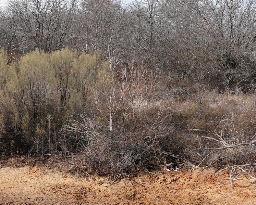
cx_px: 87
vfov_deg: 16.5
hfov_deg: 20.5
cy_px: 132
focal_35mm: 93
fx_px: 705
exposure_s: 1/125
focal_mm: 24
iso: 100
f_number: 8
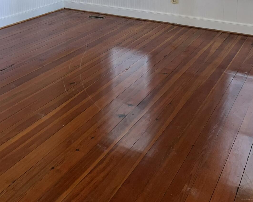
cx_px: 95
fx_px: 359
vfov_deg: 28.7
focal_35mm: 48
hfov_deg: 38.5
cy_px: -18
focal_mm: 5.7
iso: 50
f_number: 1.5
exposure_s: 1/33
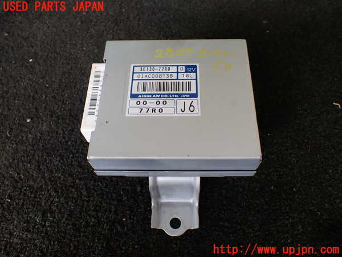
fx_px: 296
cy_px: 128
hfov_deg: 60.0
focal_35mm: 30
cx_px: 171
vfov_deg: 46.8
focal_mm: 5.4
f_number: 2.3
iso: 125
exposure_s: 1/125
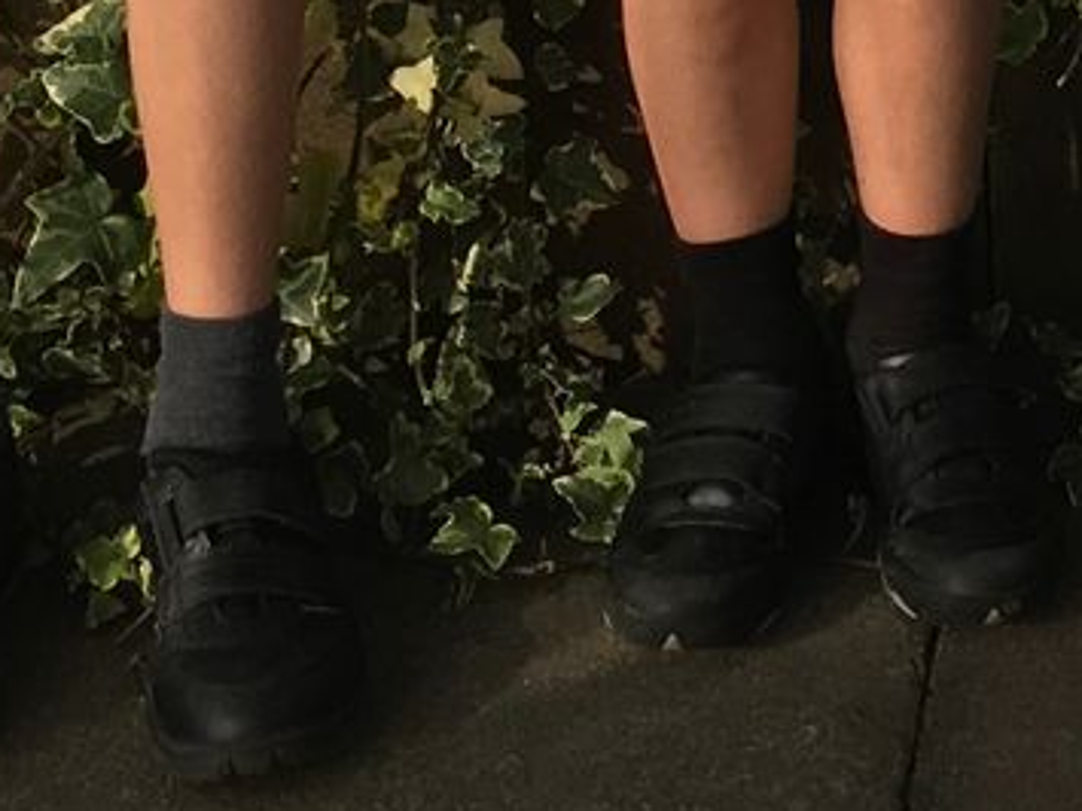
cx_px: 1817
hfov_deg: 11.8
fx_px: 4906
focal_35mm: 157
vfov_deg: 8.5
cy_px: -1226
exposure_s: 1/523
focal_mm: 4.15
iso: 25
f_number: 2.2
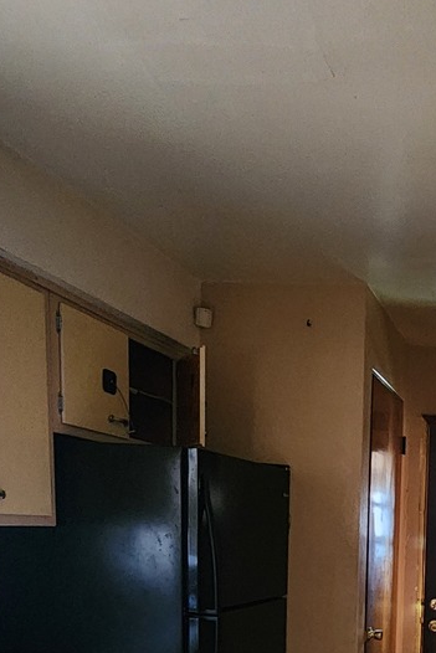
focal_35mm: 37
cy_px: 651
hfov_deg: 32.3
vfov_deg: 44.3
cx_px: 462
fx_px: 672
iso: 640
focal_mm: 2.2
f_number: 2.2
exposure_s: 1/30
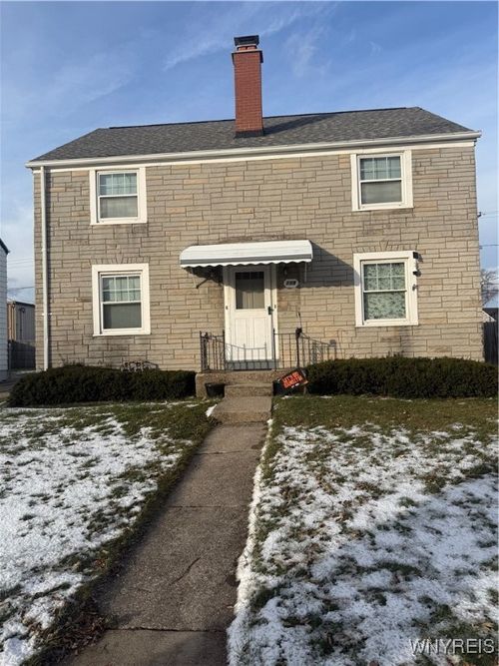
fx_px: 461
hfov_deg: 56.8
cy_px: 333
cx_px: 250
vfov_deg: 71.6
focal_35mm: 24
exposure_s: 1/3145
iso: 80
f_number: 1.78
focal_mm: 6.76
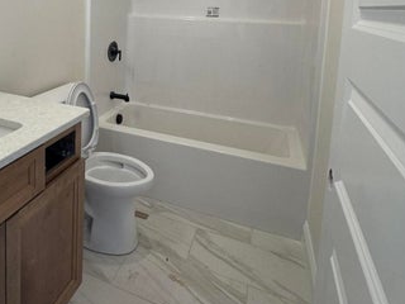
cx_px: 119
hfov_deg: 61.1
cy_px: 37
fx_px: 328
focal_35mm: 28
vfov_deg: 45.6
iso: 100
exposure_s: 1/120
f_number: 2.2
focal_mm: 2.22
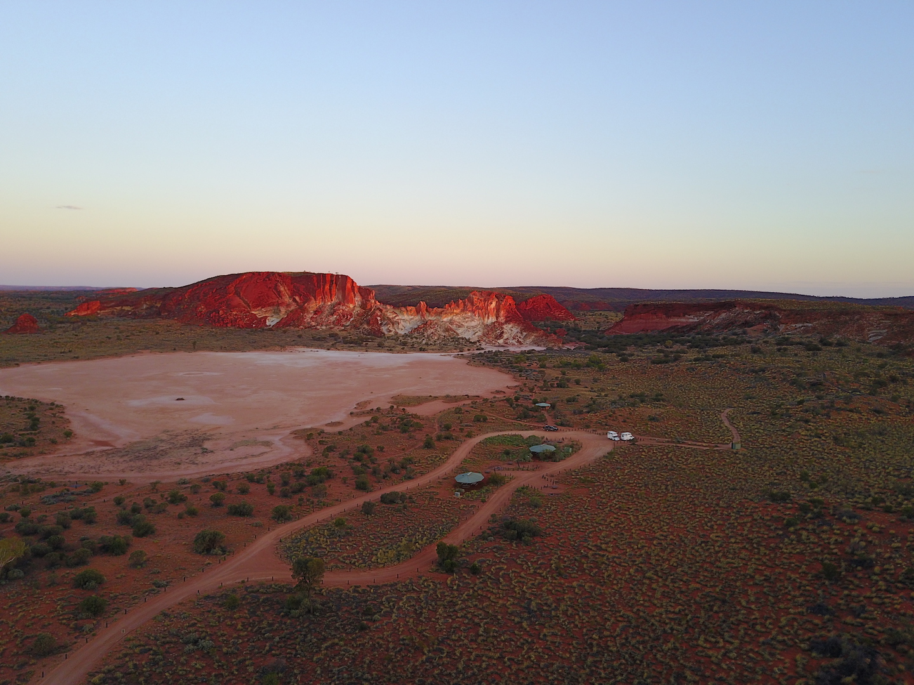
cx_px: 457
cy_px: 342
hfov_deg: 67.3
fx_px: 687
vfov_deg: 53.1
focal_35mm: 26
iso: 100
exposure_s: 1/114
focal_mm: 4.7
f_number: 2.2
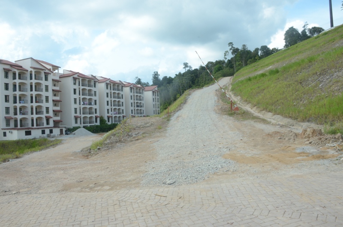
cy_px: 114
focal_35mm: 27
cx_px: 172
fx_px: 257
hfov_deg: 67.5
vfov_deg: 47.7
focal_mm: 18
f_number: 18
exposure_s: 1/125
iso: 640
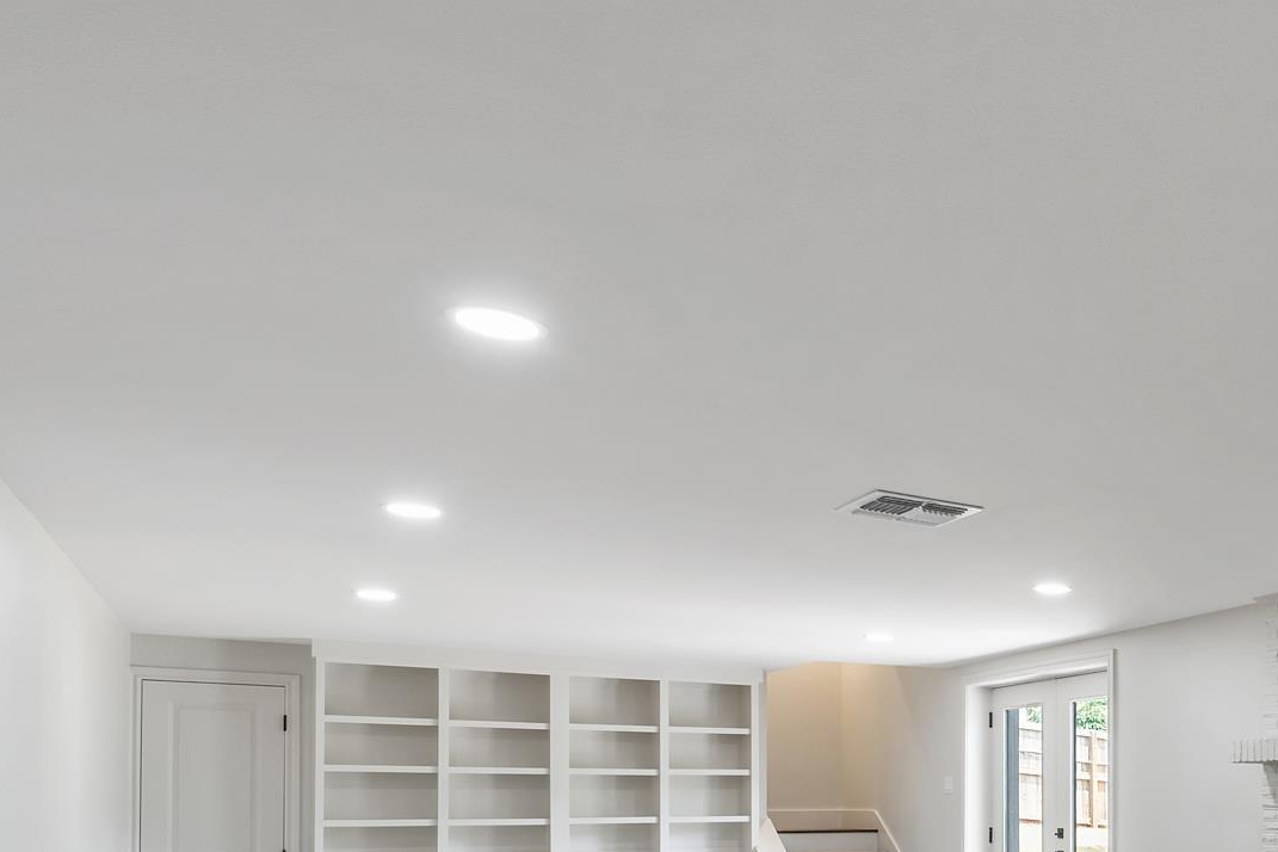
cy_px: 801
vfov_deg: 35.2
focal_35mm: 35
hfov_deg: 45.1
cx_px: 1307
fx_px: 1242
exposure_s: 1/15
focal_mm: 15
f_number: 8
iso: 800
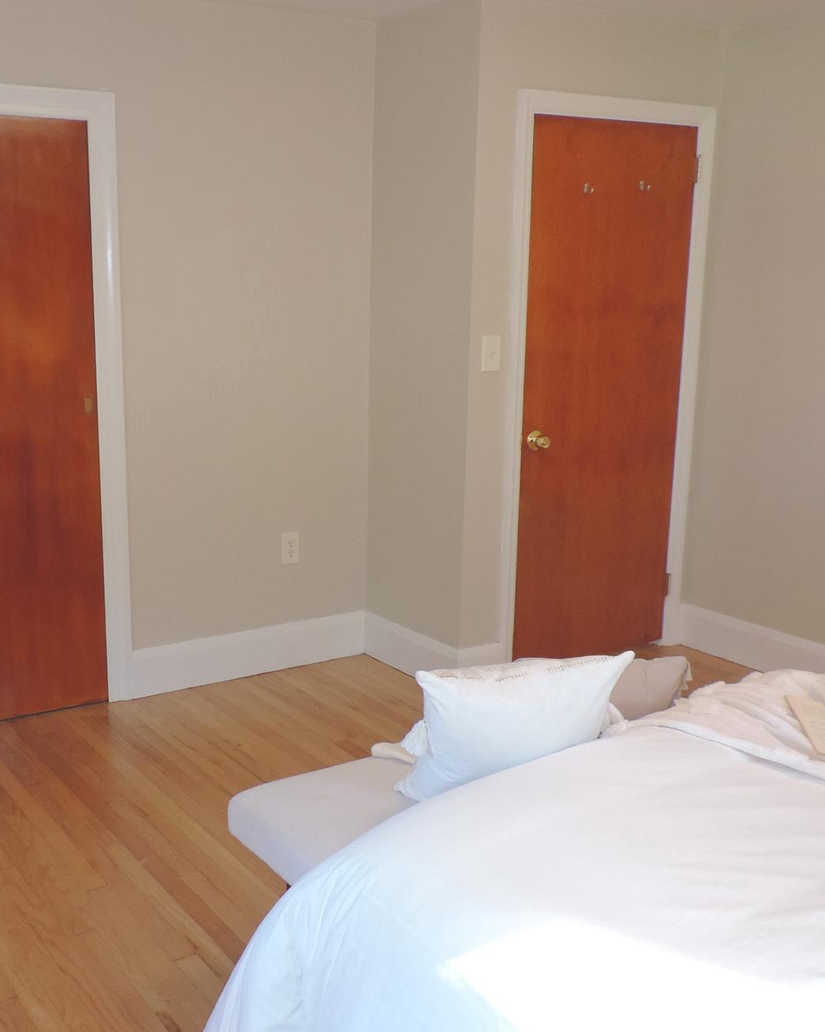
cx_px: 278
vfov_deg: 49.1
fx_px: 1130
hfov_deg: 39.7
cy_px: 533
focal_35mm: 37
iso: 360
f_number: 3
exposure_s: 1/40
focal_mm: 4.3
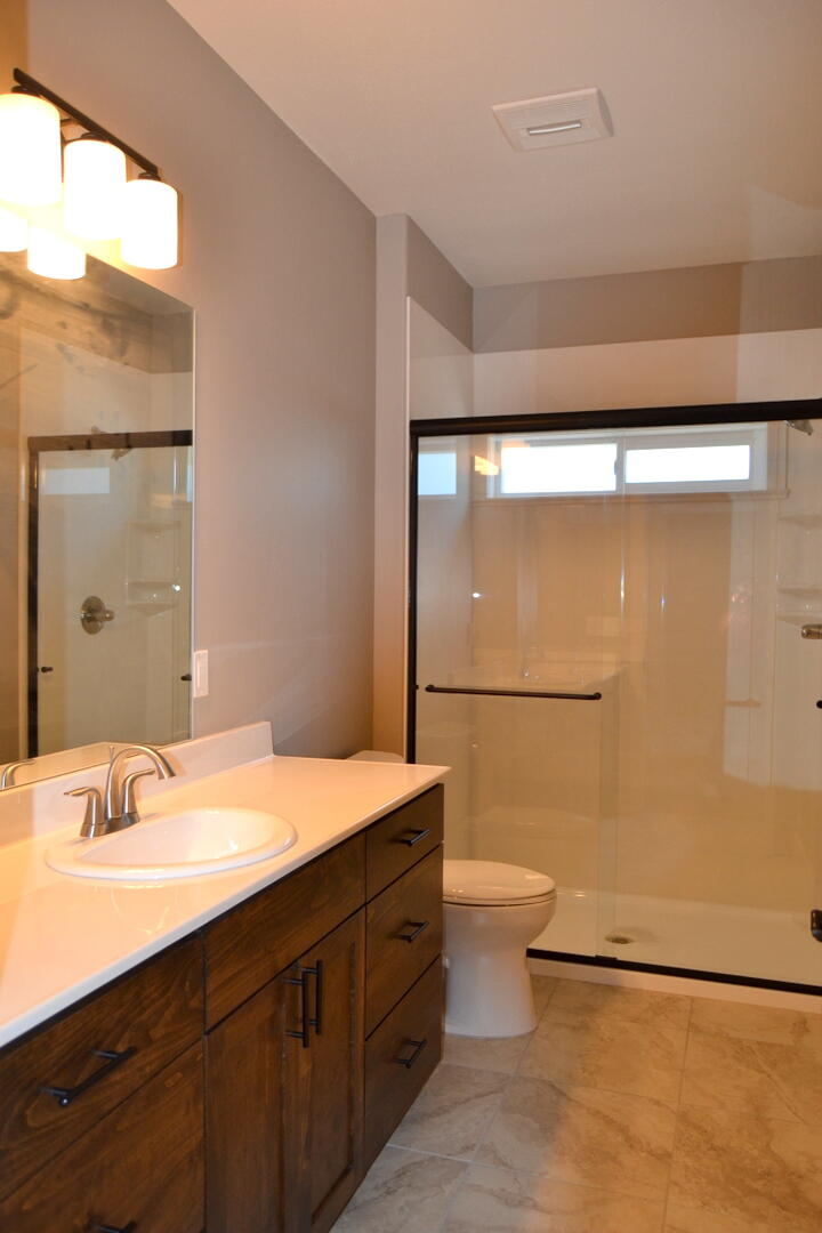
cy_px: 616
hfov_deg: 47.9
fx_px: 925
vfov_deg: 67.4
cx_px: 411
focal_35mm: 27
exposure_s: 1/125
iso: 250
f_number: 4
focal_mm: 18
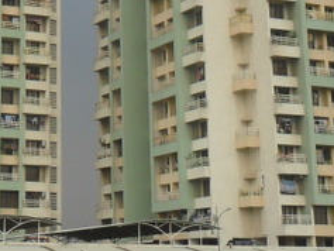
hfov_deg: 18.0
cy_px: -6
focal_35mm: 108
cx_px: 56
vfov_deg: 13.5
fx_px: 1043
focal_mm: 5.7
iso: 100
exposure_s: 1/500
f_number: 3.7
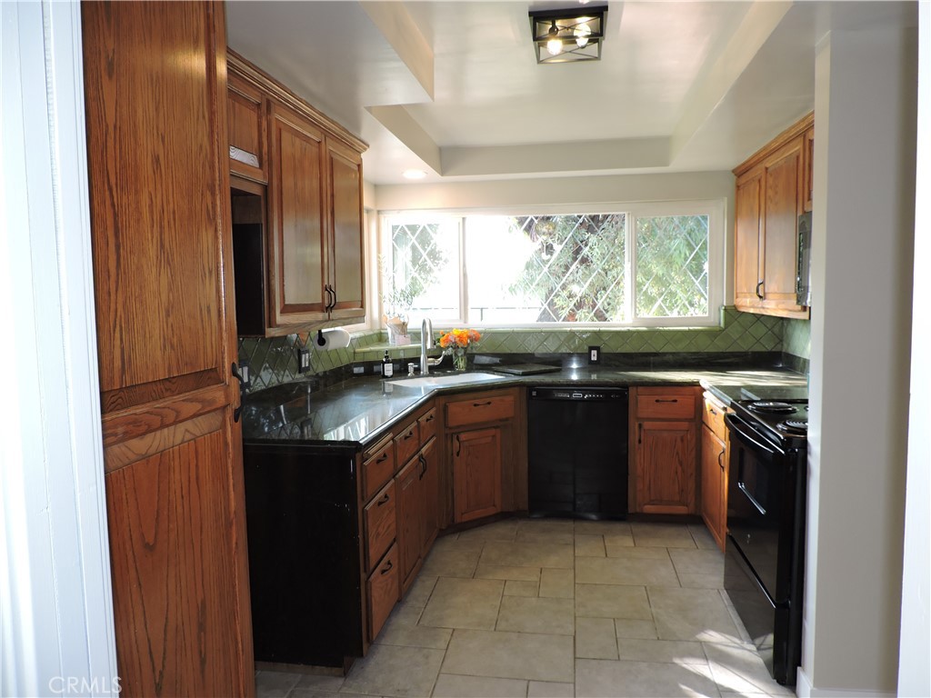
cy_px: 349
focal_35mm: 24
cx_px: 466
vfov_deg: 56.8
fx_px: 645
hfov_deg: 71.6
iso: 140
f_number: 3
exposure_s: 1/40
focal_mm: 4.3
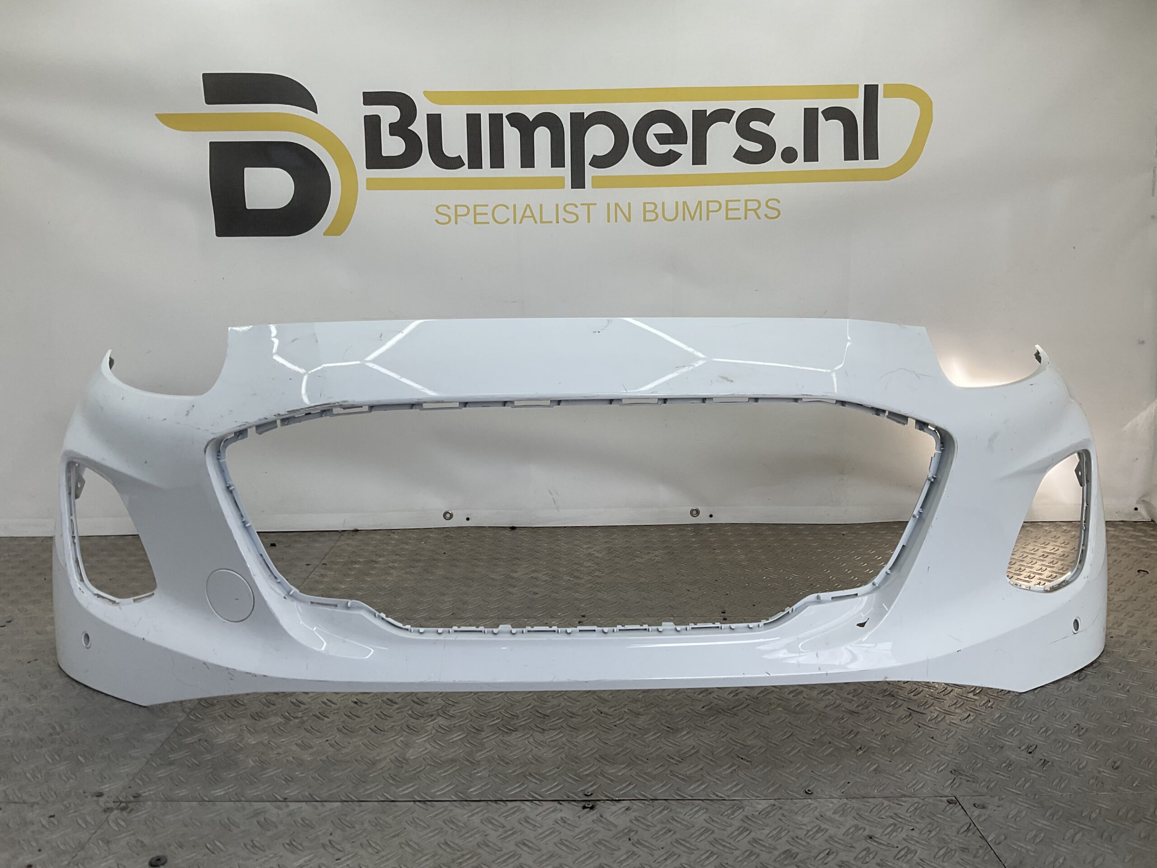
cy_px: 434
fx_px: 969
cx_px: 578
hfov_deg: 61.7
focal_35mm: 29
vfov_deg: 48.2
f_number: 1.8
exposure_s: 1/327
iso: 16
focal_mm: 3
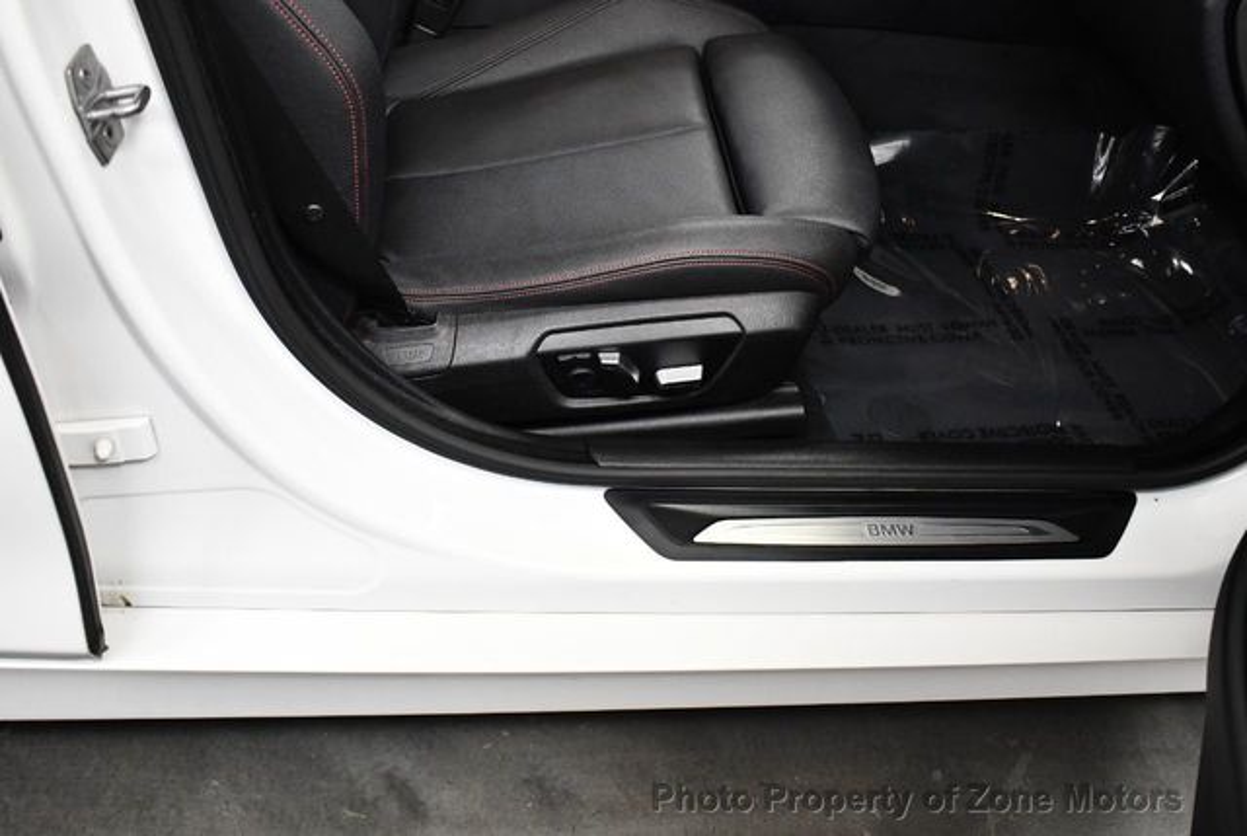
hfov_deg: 53.1
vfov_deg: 37.0
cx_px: 624
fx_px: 1249
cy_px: 418
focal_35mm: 36
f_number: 3.5
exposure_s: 1/125
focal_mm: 18
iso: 2200
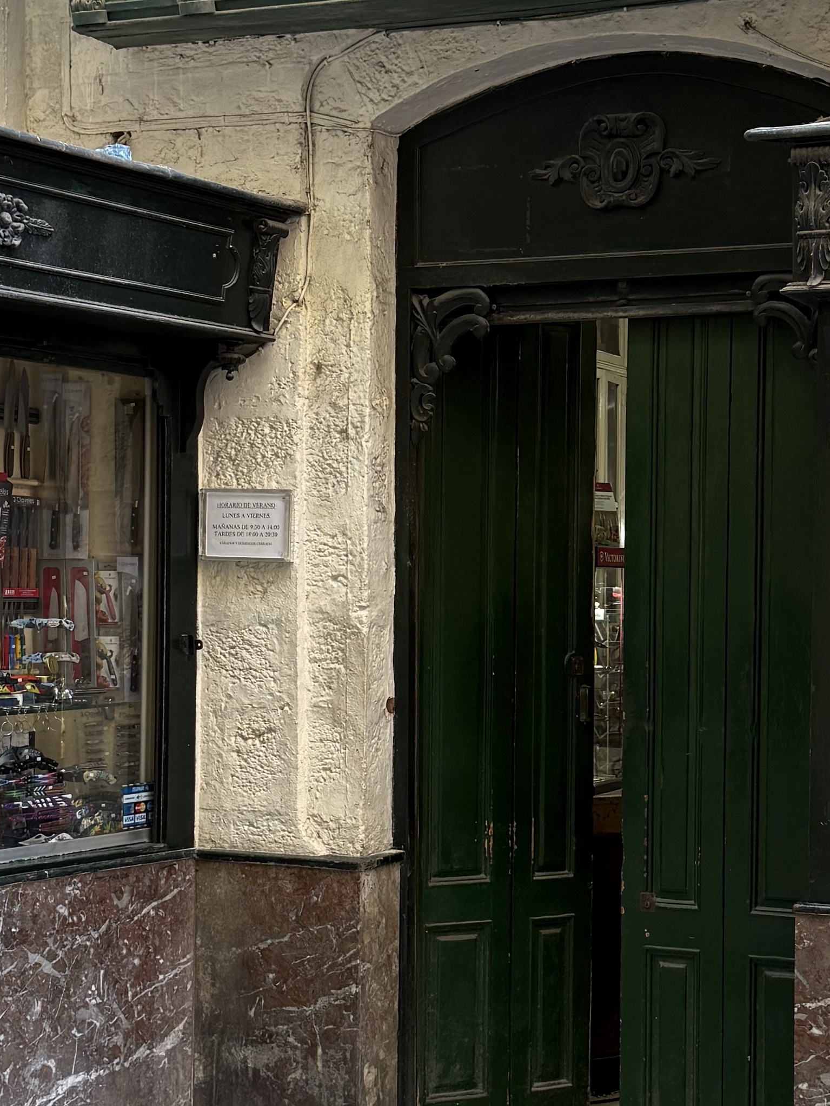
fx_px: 2142
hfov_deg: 21.9
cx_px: 436
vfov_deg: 28.9
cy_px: 635
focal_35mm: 67
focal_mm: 6.76
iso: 160
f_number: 1.78
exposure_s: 1/121
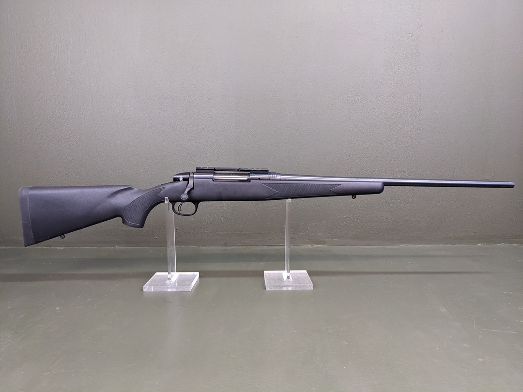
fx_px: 408
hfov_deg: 65.3
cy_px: 196
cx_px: 262
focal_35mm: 27
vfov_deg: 51.4
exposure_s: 1/30
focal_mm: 4.38
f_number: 1.73
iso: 172
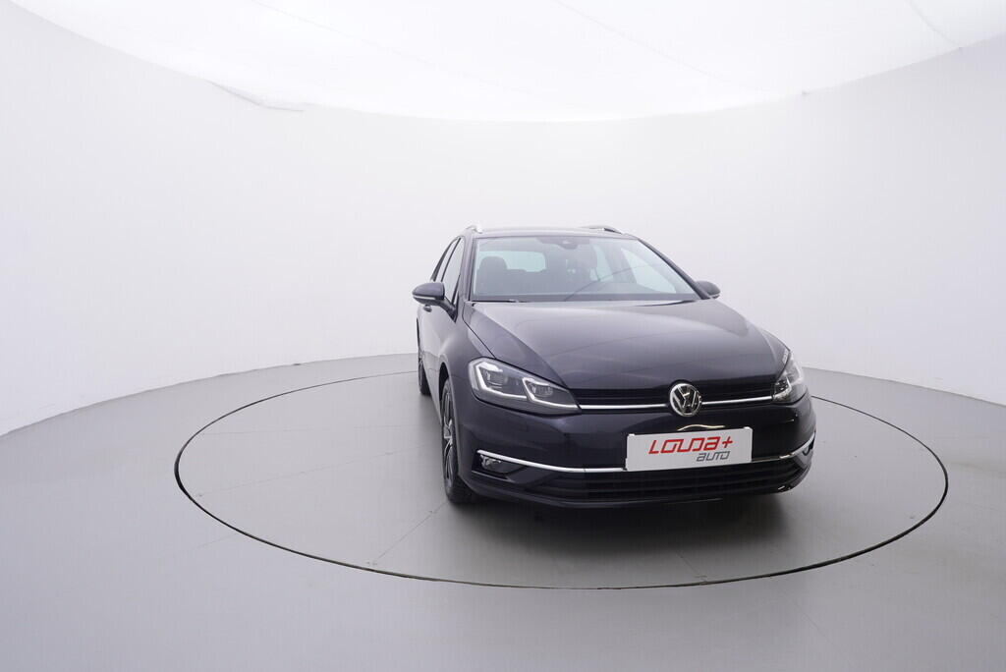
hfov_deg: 77.3
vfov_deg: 56.2
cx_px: 503
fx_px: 629
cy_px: 336
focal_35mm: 22
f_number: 5
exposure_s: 1/80
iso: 200
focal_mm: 15
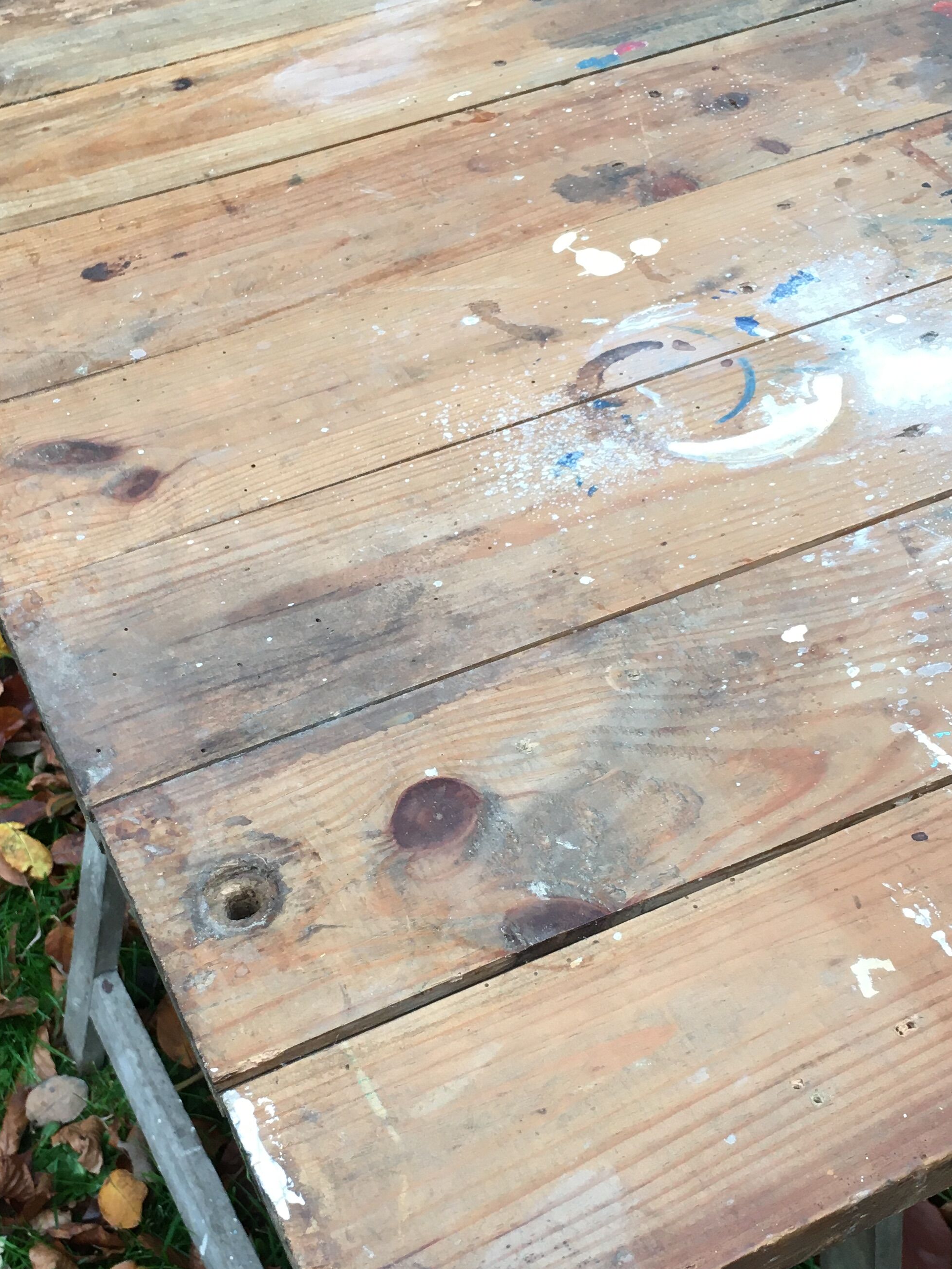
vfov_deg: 41.9
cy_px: 742
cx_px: 417
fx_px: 1650
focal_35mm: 45
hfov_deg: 32.2
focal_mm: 4.15
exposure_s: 1/33
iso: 40
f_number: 2.2
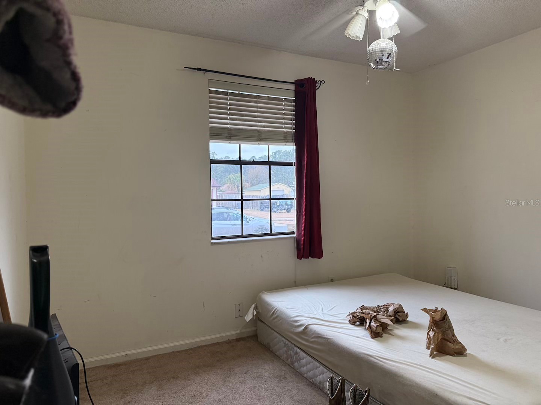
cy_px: 202
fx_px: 375
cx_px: 270
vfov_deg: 56.8
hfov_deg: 71.6
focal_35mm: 24
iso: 400
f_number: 1.78
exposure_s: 1/120
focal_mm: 6.76
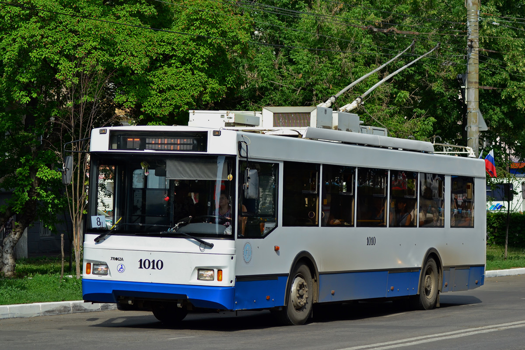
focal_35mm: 105
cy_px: 175
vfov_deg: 13.0
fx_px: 1531
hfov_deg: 19.5
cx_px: 262
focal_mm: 70
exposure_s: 1/1000
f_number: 6.3
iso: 200
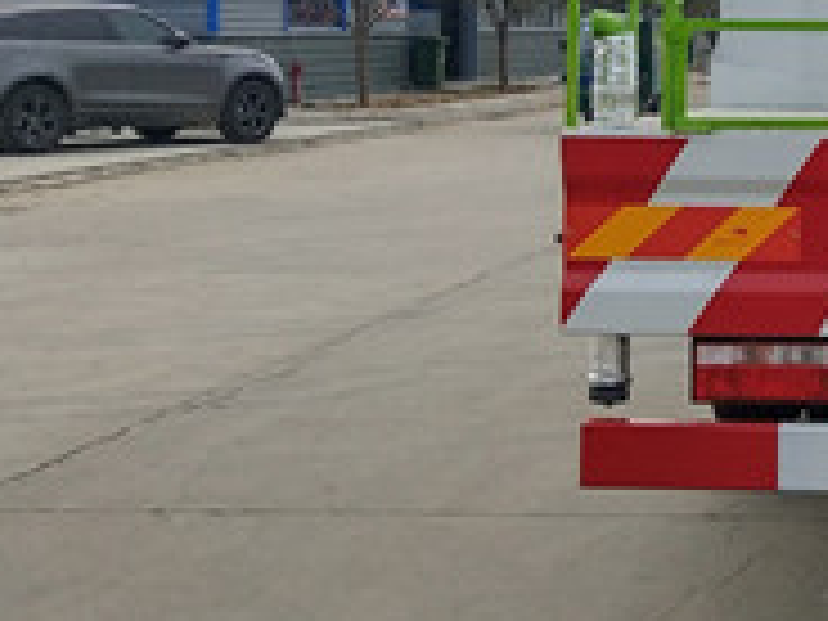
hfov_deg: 19.1
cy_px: 36
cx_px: 945
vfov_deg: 14.9
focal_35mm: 98
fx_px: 2344
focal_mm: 3.95
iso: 66
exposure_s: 1/5330
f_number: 1.8
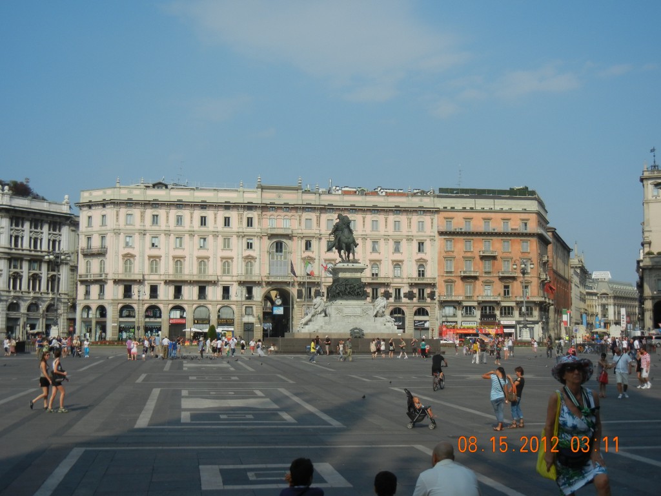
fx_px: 859
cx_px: 330
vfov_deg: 32.2
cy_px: 248
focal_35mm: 45
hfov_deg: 42.1
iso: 160
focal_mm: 8.1
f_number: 7.6
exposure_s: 1/520
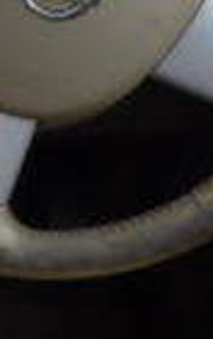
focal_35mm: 169
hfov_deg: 6.9
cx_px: -445
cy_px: -126
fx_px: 1563
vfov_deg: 12.0
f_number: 3.5
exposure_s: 1/125
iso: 125
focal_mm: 5
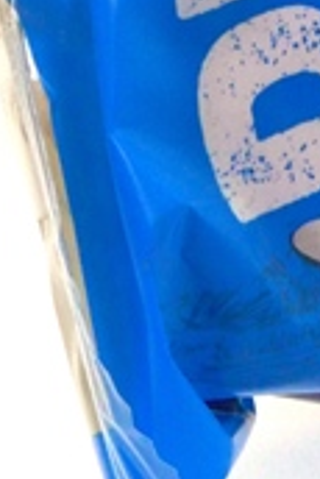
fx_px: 2914
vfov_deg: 9.0
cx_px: 614
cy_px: -365
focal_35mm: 219
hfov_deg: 6.1
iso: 800
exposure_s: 1/80
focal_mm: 21.3
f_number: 16
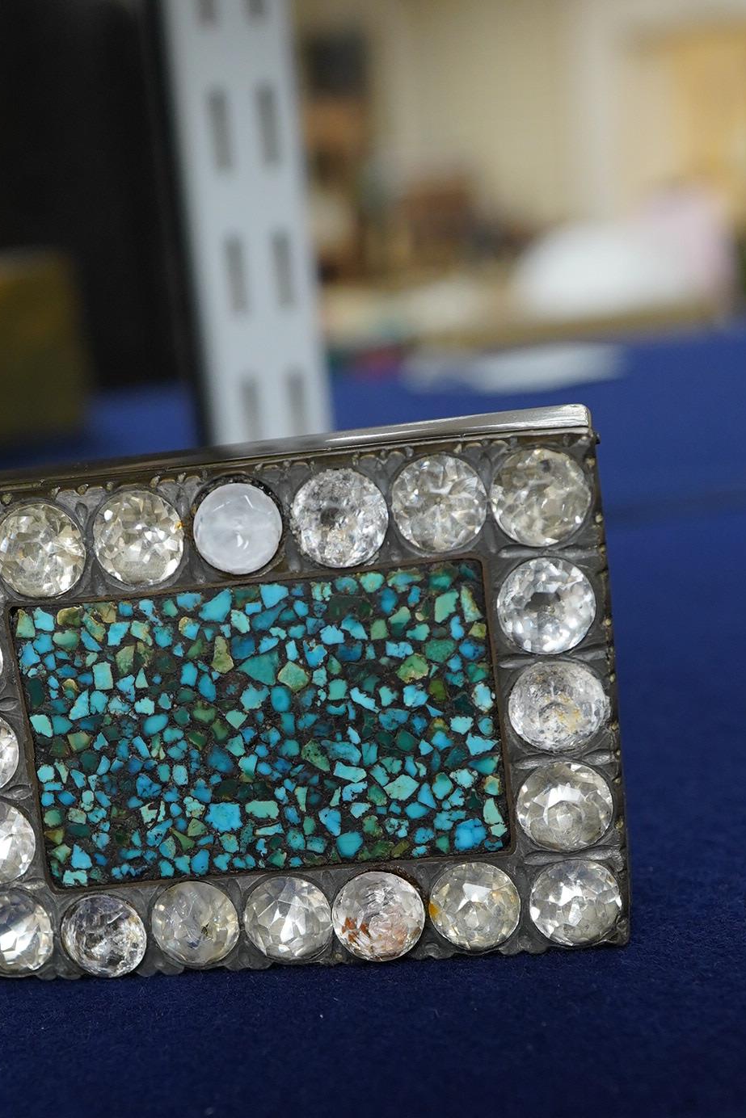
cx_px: 291
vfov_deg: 31.1
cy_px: 756
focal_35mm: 64
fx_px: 1989
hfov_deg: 21.2
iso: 1250
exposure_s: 1/125
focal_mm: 30
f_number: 8
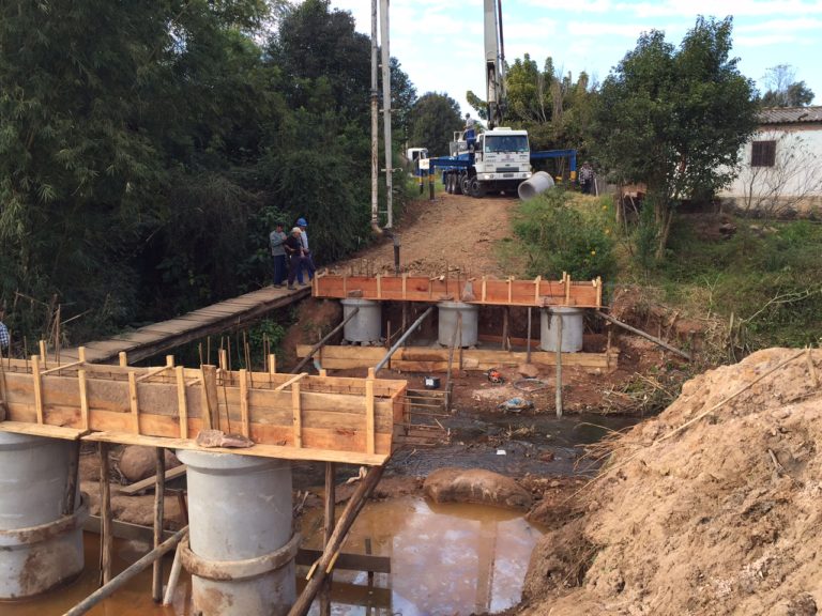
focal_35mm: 29
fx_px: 689
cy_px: 308
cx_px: 411
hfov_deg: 61.7
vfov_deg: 48.2
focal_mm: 4.15
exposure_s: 1/344
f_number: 2.2
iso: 32
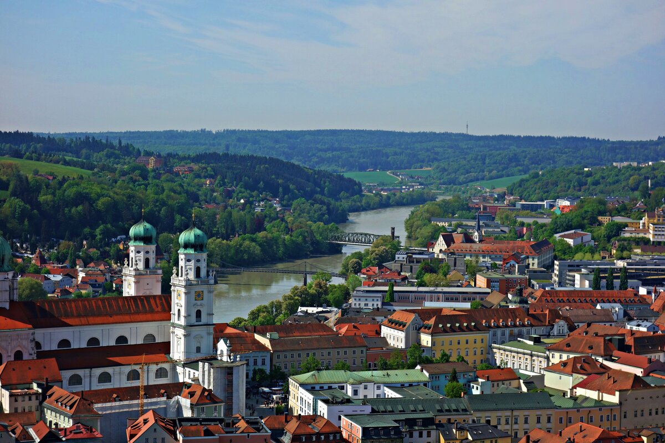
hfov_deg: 27.3
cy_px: 222
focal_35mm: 74
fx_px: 1367
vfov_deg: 18.4
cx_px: 332
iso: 125
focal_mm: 27.54
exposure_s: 1/800
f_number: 5.6
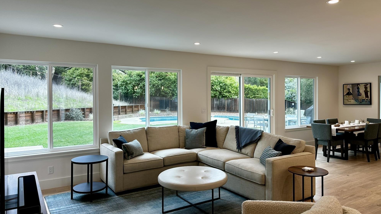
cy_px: 98
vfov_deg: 42.9
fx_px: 273
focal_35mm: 27
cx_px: 193
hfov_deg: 69.9
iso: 100
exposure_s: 1/120
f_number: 1.78
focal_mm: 6.86
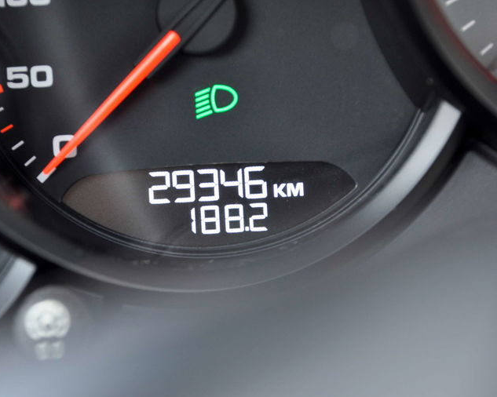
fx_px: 4014
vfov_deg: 5.7
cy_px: 199
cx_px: 214
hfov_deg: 7.1
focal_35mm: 273
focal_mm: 160
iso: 500
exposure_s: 1/10
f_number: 6
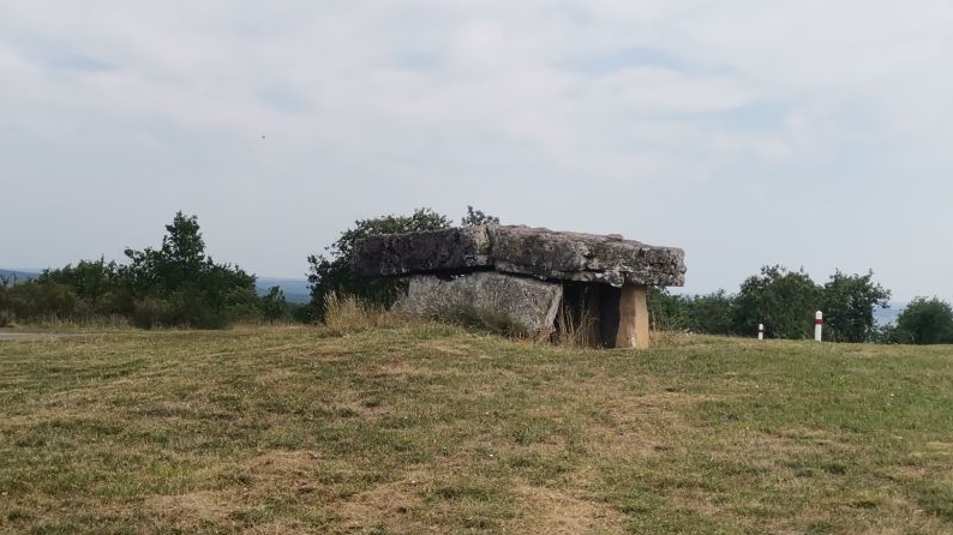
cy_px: 311
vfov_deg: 21.4
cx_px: 479
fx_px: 1415
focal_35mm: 56
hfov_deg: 37.2
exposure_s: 1/1980
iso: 50
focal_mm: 4.75
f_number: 1.8
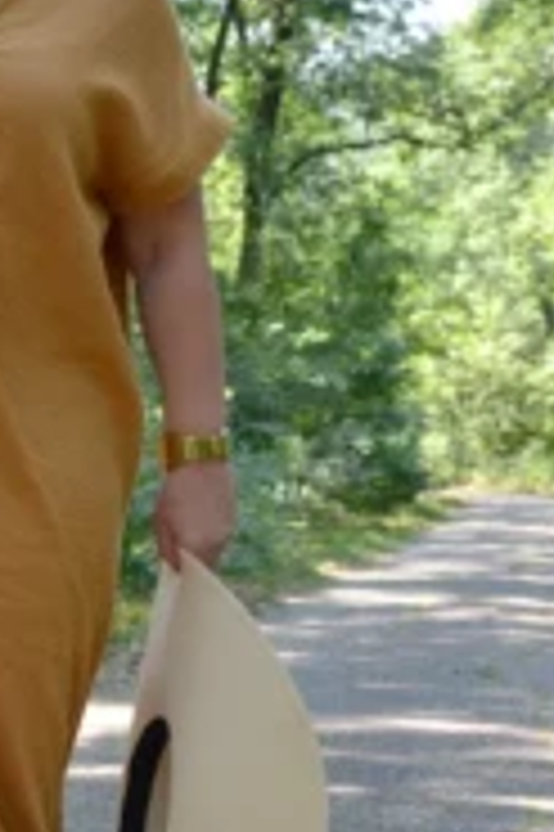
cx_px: -23
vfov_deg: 22.3
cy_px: 481
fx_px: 2109
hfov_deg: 14.7
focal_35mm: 91
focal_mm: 25
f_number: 4
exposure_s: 1/640
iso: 800
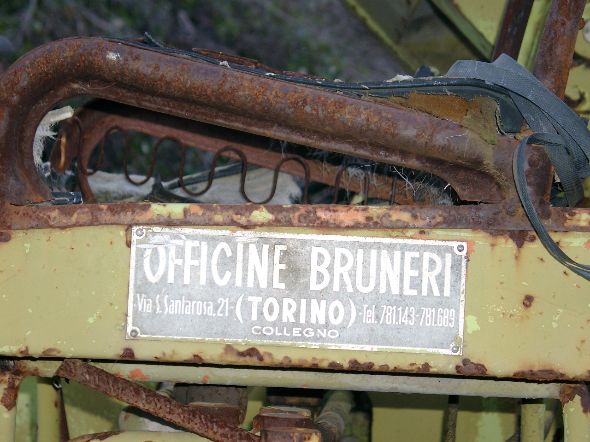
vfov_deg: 14.8
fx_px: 1704
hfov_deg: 19.6
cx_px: 295
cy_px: 221
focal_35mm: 100
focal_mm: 20.74
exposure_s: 1/60
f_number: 2
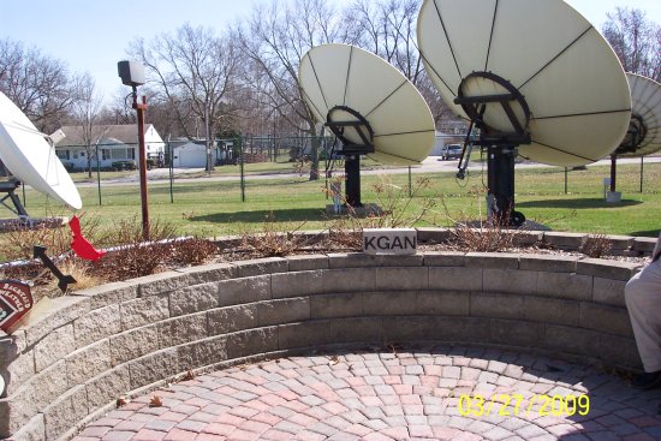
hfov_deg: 50.7
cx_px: 330
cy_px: 220
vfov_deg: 35.1
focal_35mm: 38
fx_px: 698
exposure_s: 1/500
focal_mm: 8
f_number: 4.8
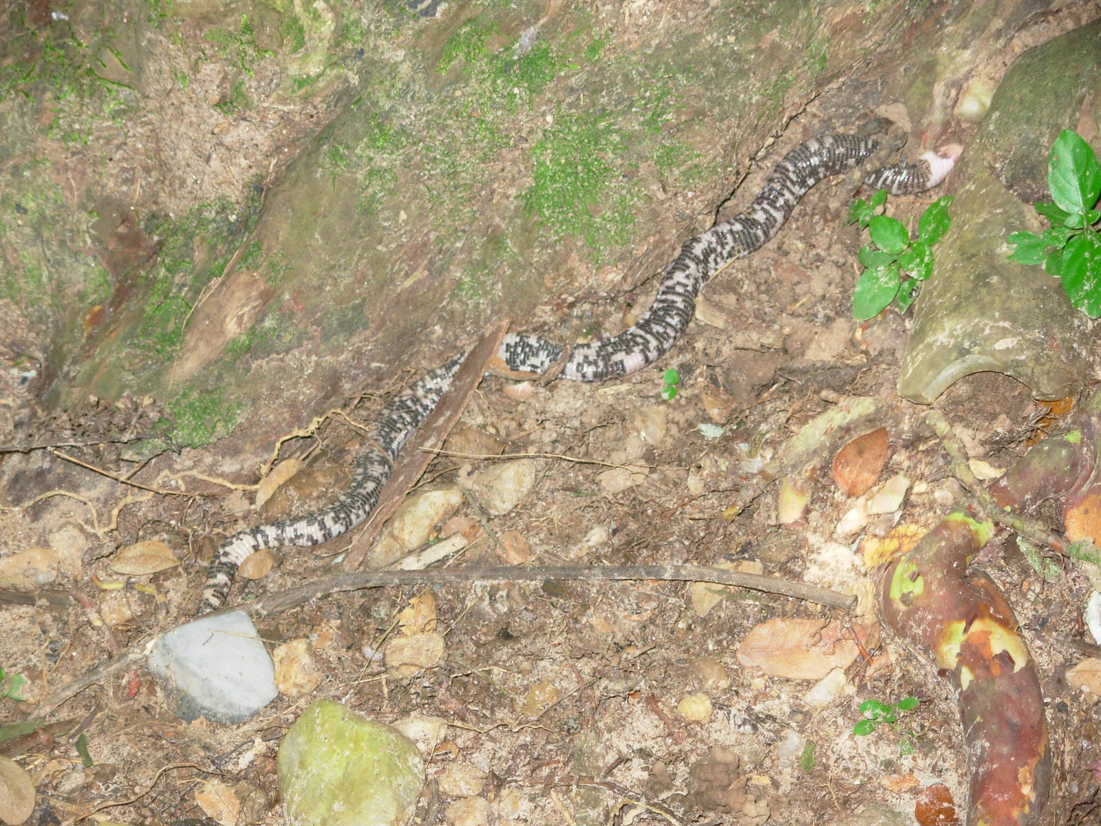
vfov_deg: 13.2
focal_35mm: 112
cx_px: 550
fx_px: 3562
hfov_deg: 17.6
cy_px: 413
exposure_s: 1/98.7
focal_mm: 18.6
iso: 67
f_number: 4.2
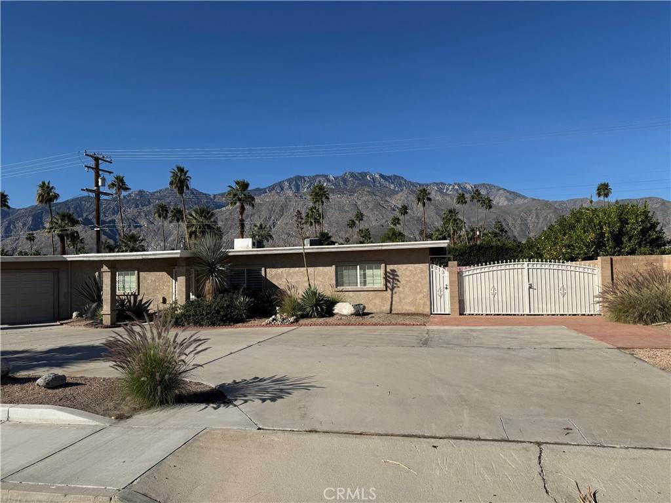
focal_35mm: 24
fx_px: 465
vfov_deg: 56.8
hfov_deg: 71.6
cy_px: 252
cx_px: 336
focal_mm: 6.76
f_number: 1.78
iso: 80
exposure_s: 1/7092
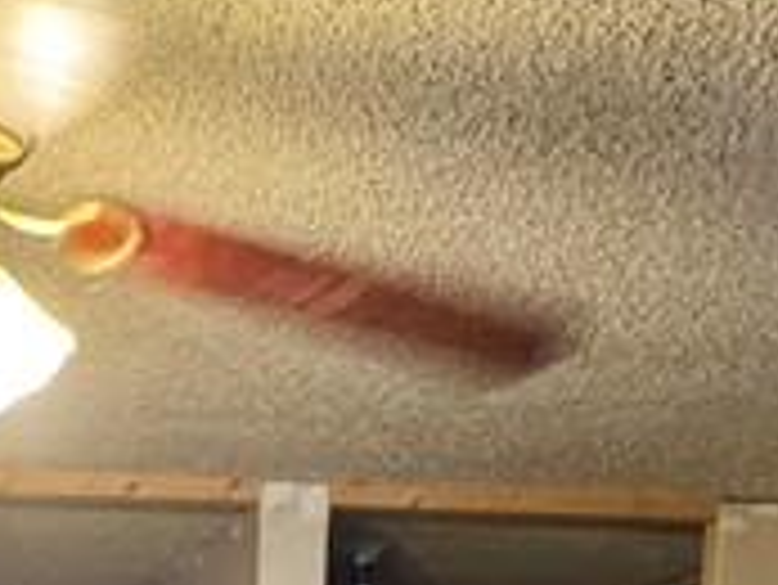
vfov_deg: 14.3
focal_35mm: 83
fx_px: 1867
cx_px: 22
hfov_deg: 22.7
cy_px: 1233
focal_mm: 2.22
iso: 800
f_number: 2.2
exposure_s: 1/60
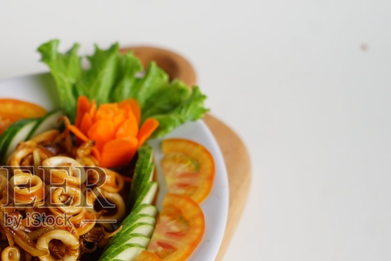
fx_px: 1043
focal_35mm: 96
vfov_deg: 14.2
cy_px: 198
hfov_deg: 20.8
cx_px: 38
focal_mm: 50
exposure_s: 1/100
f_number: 3.5
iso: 640
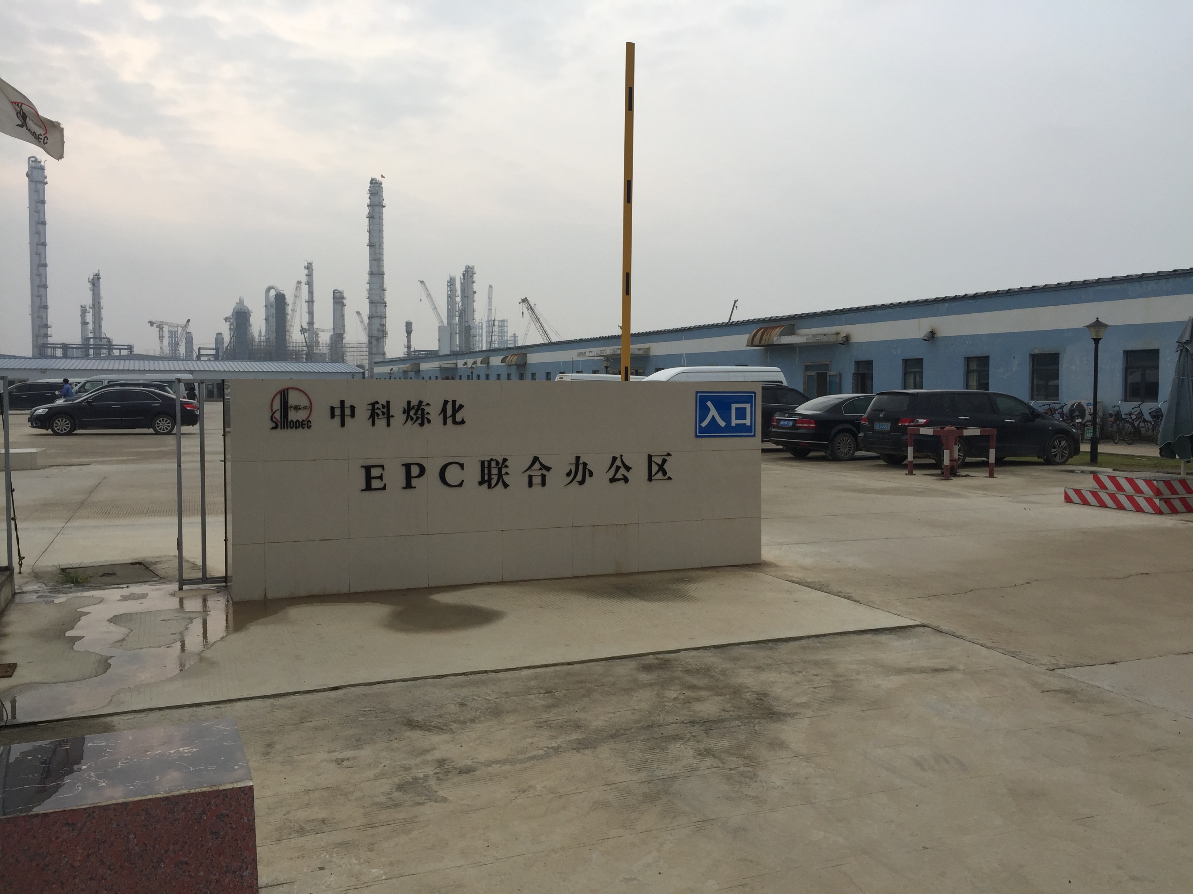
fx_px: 999
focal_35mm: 29
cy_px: 447
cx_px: 596
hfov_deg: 61.7
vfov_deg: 48.2
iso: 32
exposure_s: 1/1799
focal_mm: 4.15
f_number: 2.2
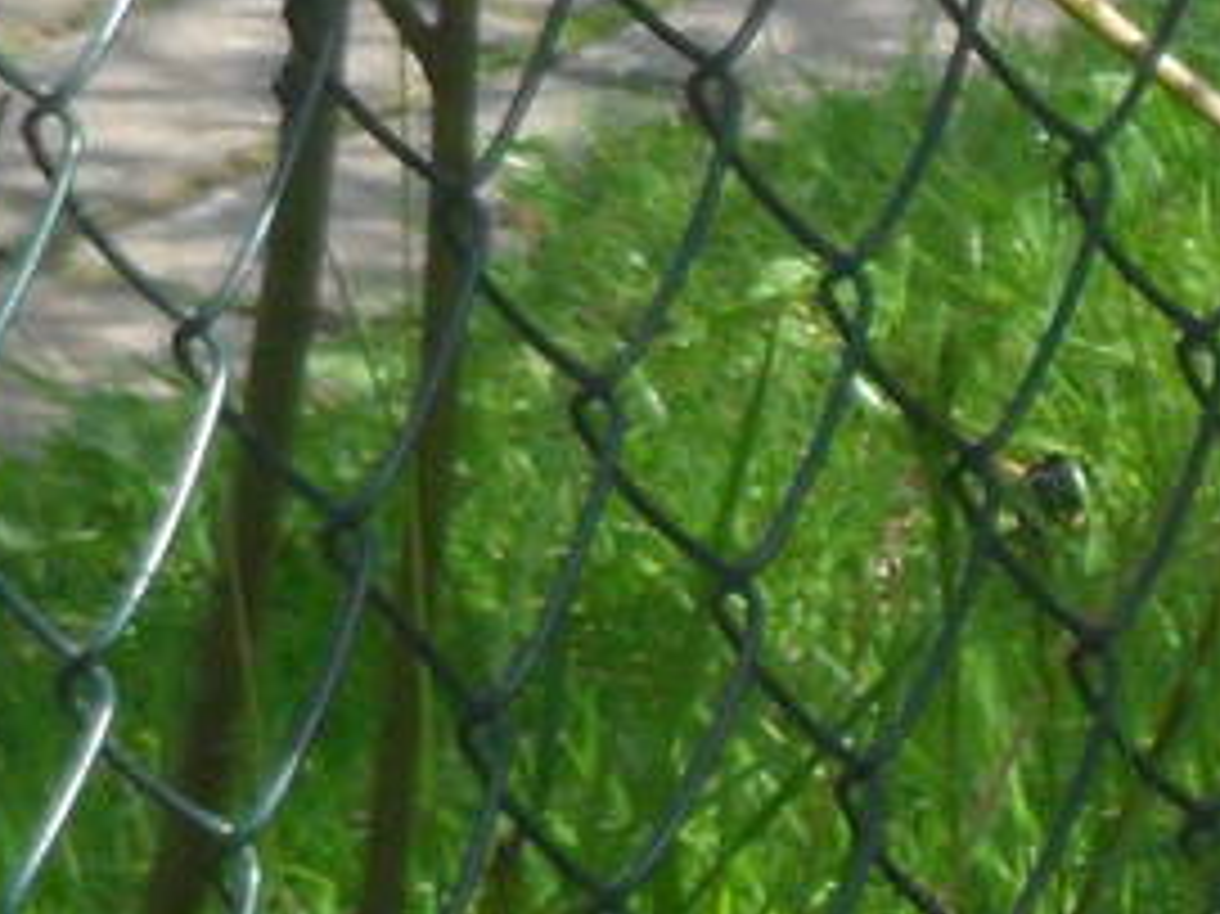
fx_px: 24343
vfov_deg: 2.1
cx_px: 2958
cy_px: 1675
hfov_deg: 2.8
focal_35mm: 691
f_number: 5.4
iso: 100
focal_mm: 21
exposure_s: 1/180
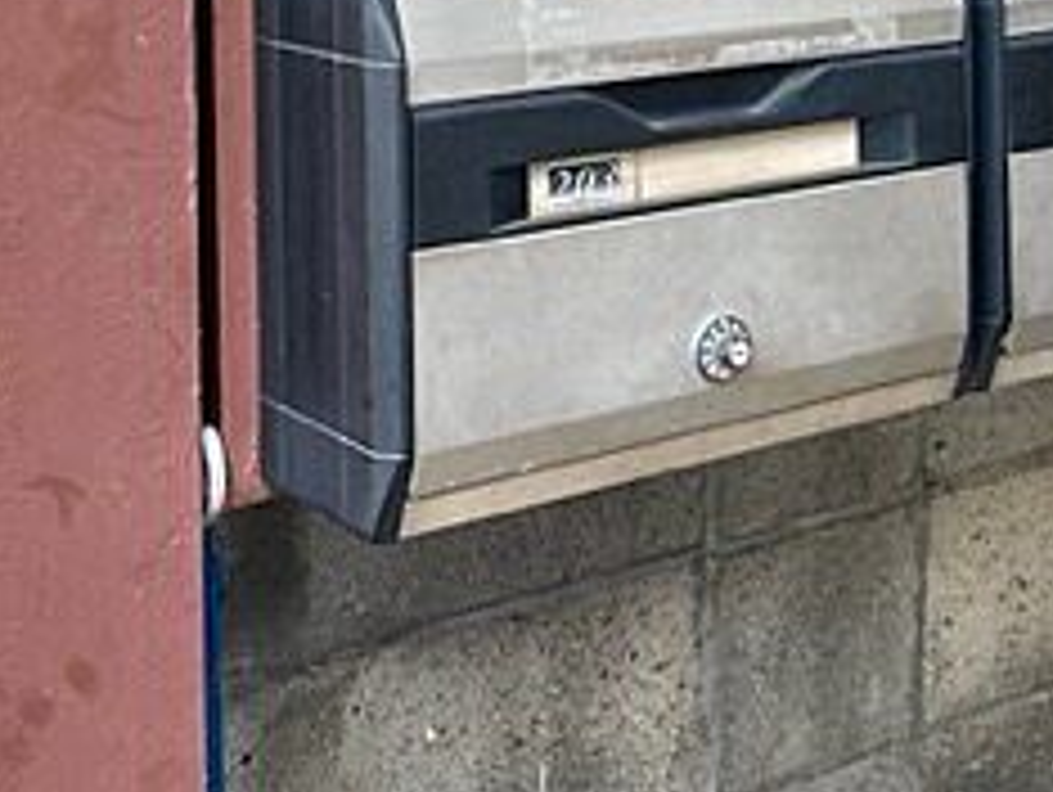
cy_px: -140
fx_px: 2162
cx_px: 850
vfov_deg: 19.6
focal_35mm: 71
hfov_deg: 26.8
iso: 40
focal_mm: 4.2
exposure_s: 1/121
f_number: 1.6
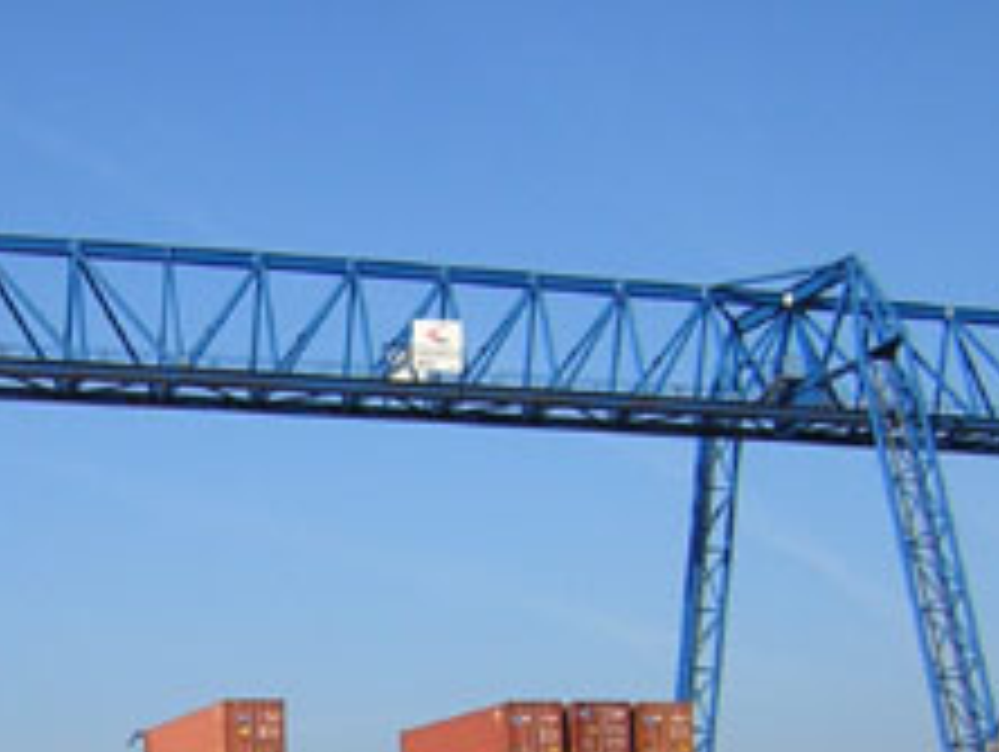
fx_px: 2109
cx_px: 130
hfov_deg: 25.9
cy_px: 684
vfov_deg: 19.8
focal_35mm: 73
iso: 100
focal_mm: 4.7
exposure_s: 1/297
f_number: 5.2
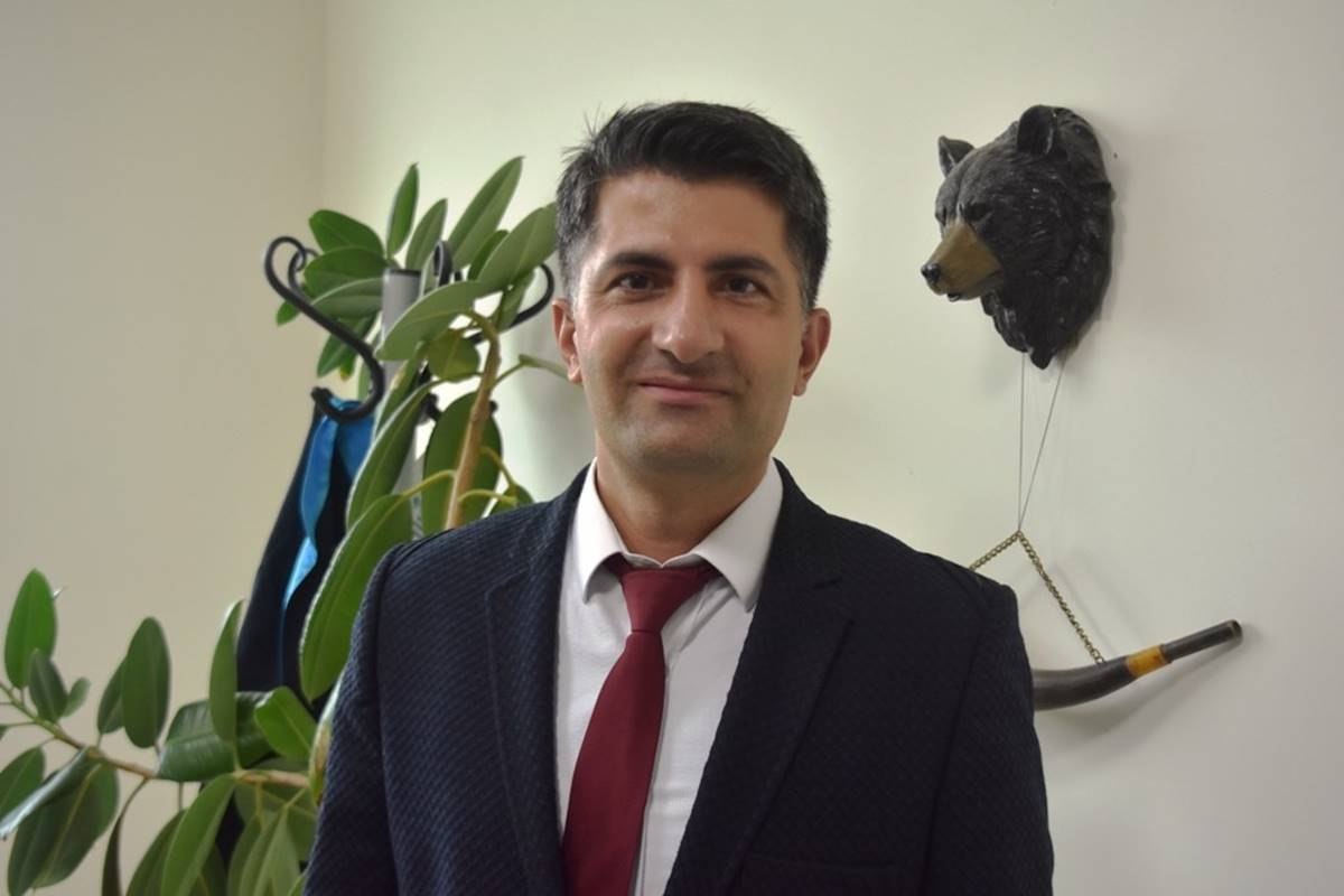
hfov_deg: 33.4
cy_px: 448
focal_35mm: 60
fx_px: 2240
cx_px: 672
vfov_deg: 22.6
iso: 800
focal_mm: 40
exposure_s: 1/100
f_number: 5
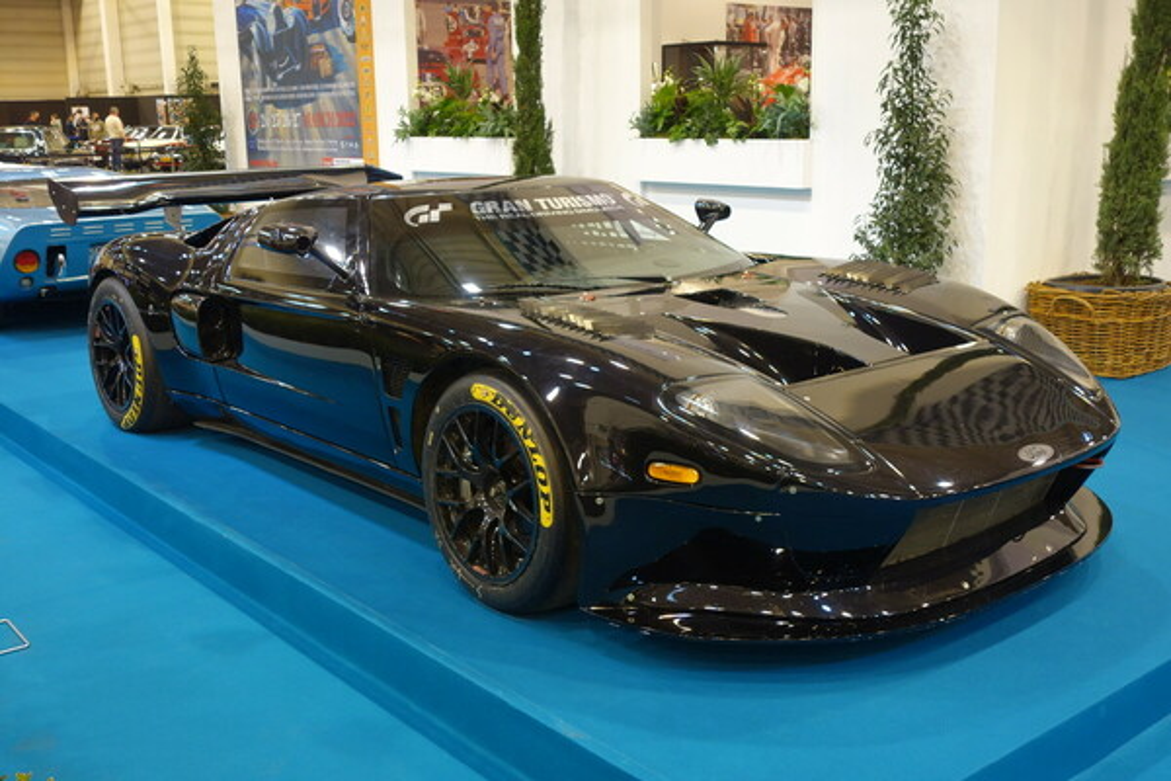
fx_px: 1236
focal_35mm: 38
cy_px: 390
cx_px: 586
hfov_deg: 50.7
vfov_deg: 35.1
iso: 320
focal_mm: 14.23
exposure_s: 1/40
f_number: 2.8
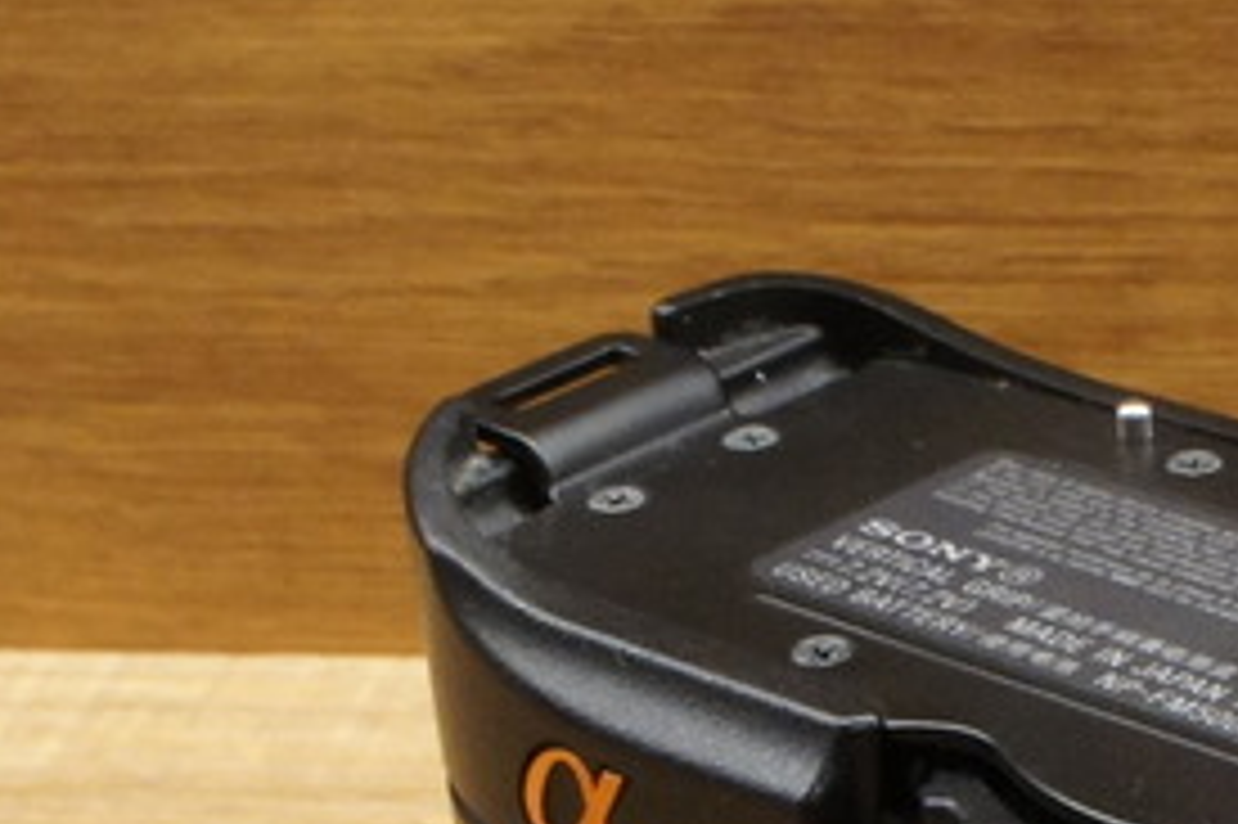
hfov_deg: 15.0
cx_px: 1580
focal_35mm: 131
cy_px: 1029
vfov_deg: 10.3
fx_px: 4502
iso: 1600
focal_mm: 20
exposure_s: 1/30
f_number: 13
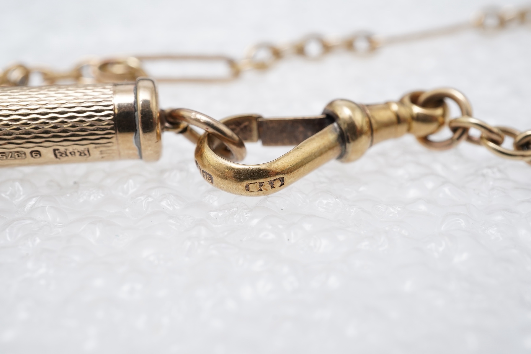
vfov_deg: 29.9
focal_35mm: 45
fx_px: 664
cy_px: 177
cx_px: 266
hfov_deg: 43.6
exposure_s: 1/125
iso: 400
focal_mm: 30
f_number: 18
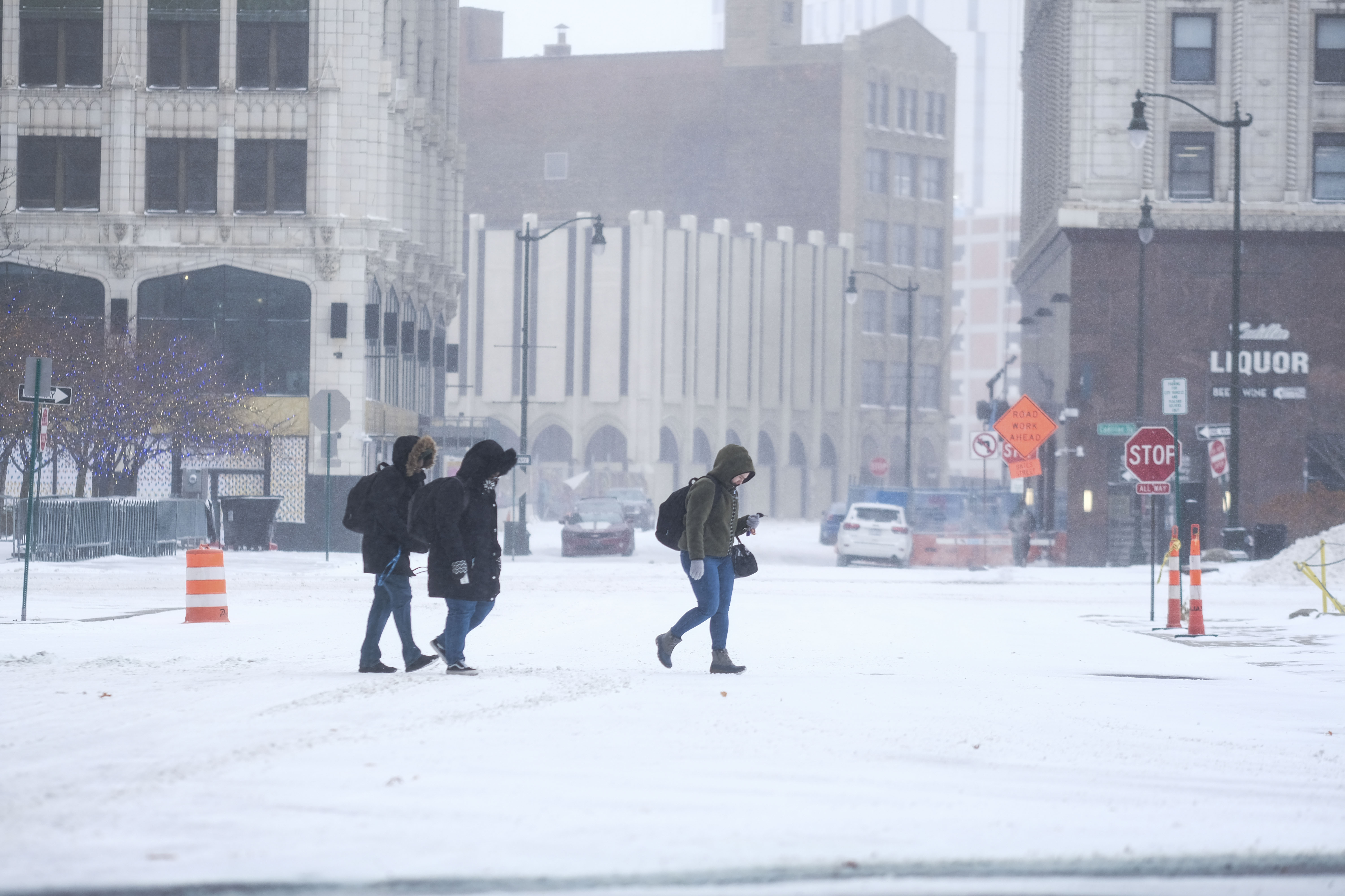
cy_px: 448
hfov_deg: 15.2
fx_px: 5043
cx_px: 672
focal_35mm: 135
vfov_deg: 10.2
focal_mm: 90
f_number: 2
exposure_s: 1/2000
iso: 400
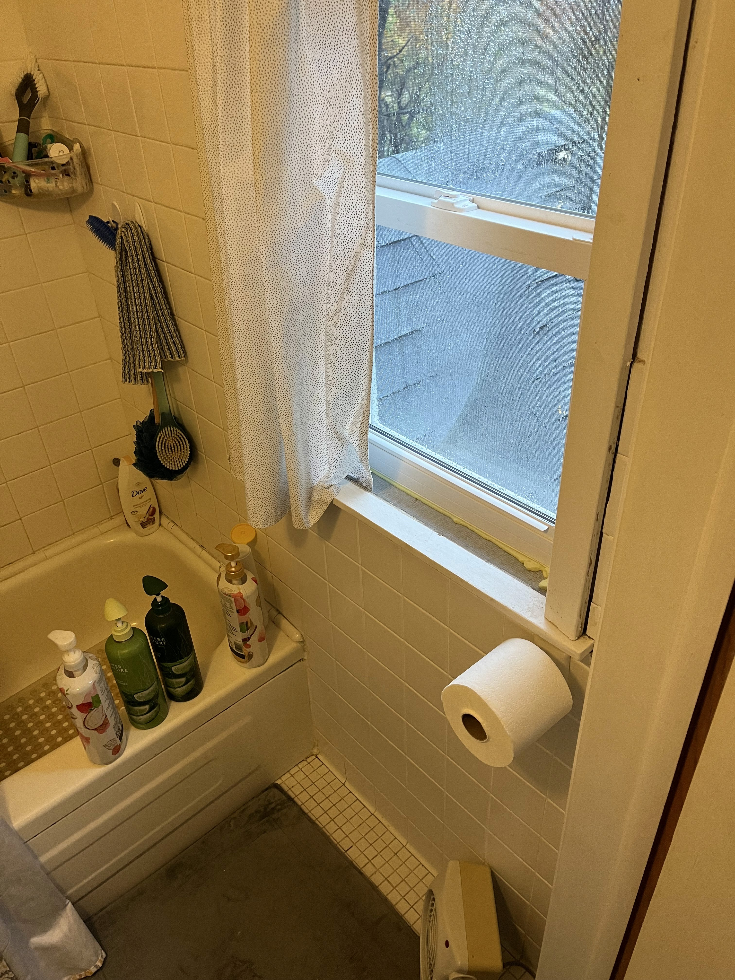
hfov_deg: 53.1
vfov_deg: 67.3
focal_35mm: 26
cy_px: 490
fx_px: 736
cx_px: 368
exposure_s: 1/60
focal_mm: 5.1
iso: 160
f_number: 1.6
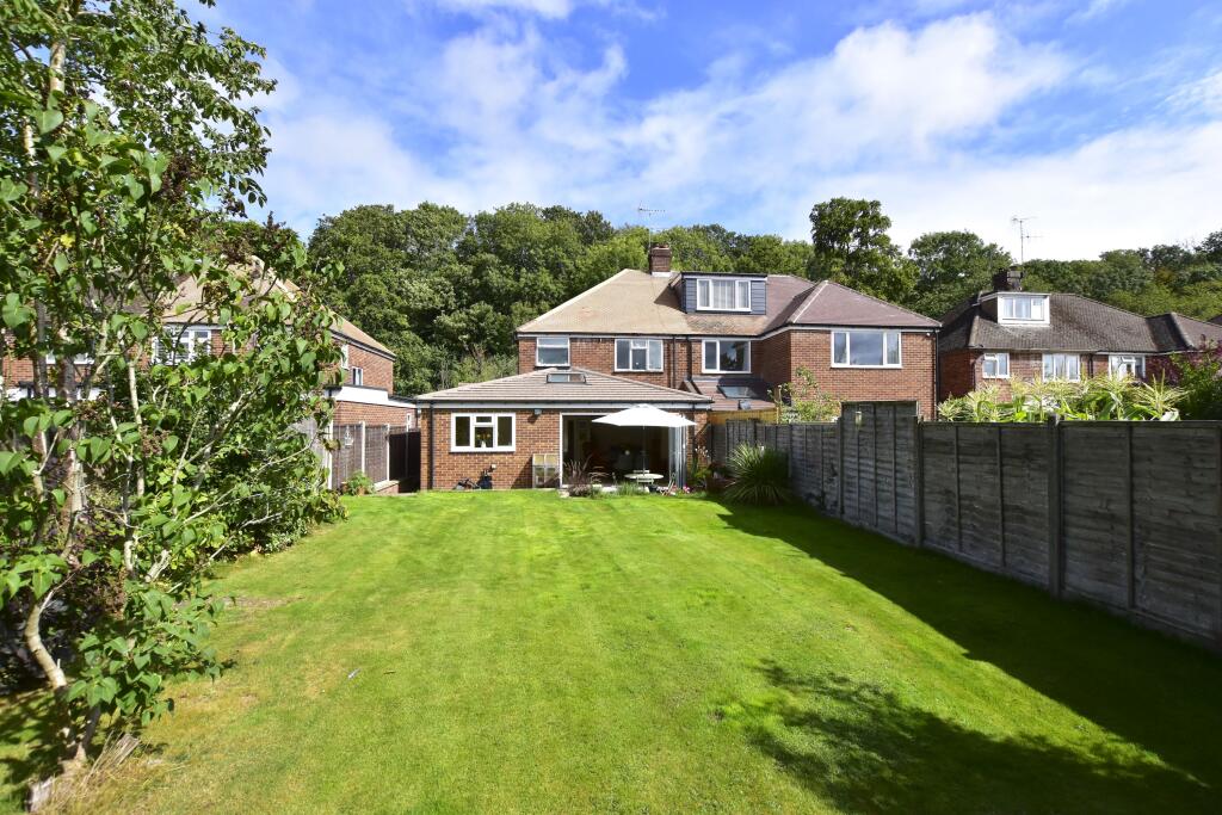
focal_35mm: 15
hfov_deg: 100.4
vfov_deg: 77.3
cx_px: 611
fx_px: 509
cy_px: 408
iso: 640
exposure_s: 1/1000
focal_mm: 10
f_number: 8
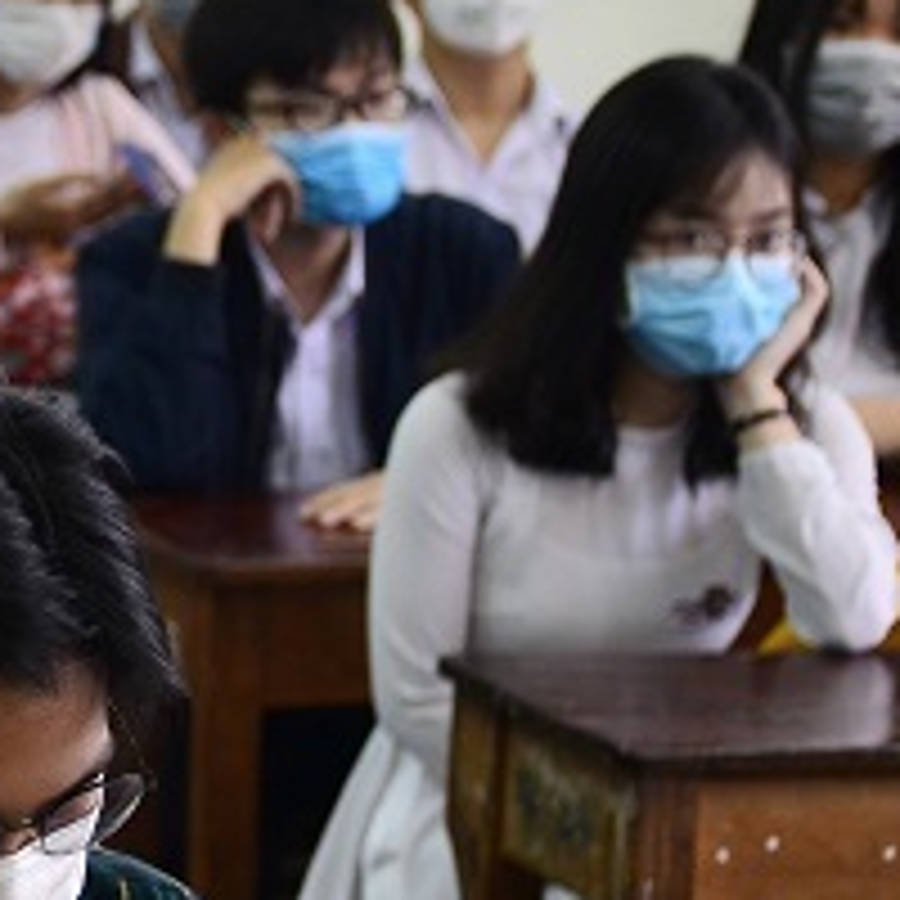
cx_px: -572
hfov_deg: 9.2
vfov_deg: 9.5
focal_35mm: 183
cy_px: 664
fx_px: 5383
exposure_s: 1/80
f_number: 2.8
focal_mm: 36
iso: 400
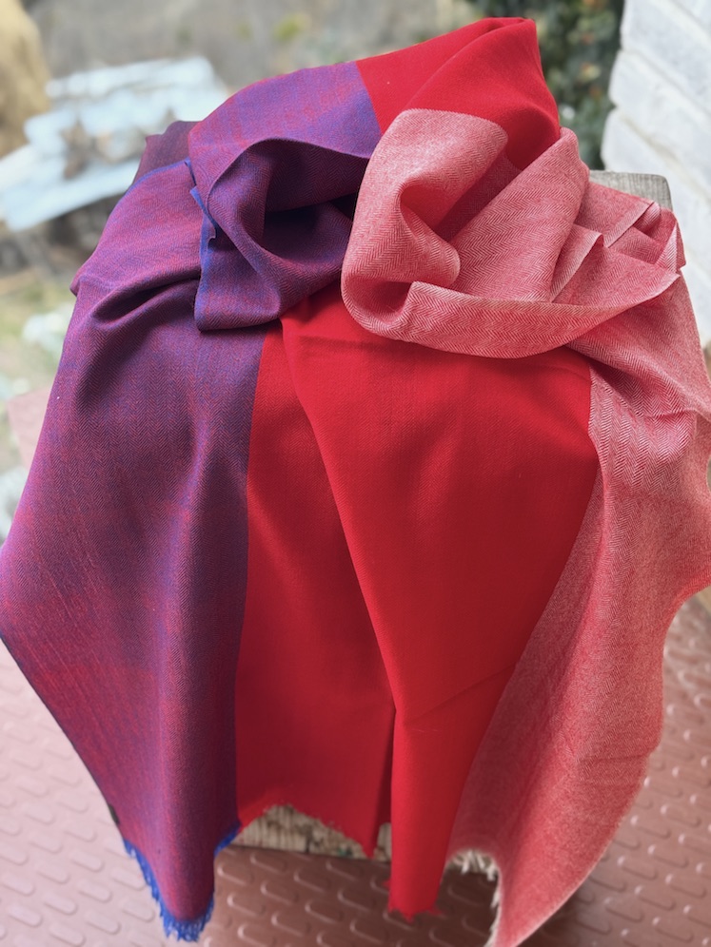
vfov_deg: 39.7
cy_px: 474
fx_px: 1315
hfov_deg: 30.3
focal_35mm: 48
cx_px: 356
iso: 64
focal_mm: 6.76
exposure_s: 1/174
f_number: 1.78
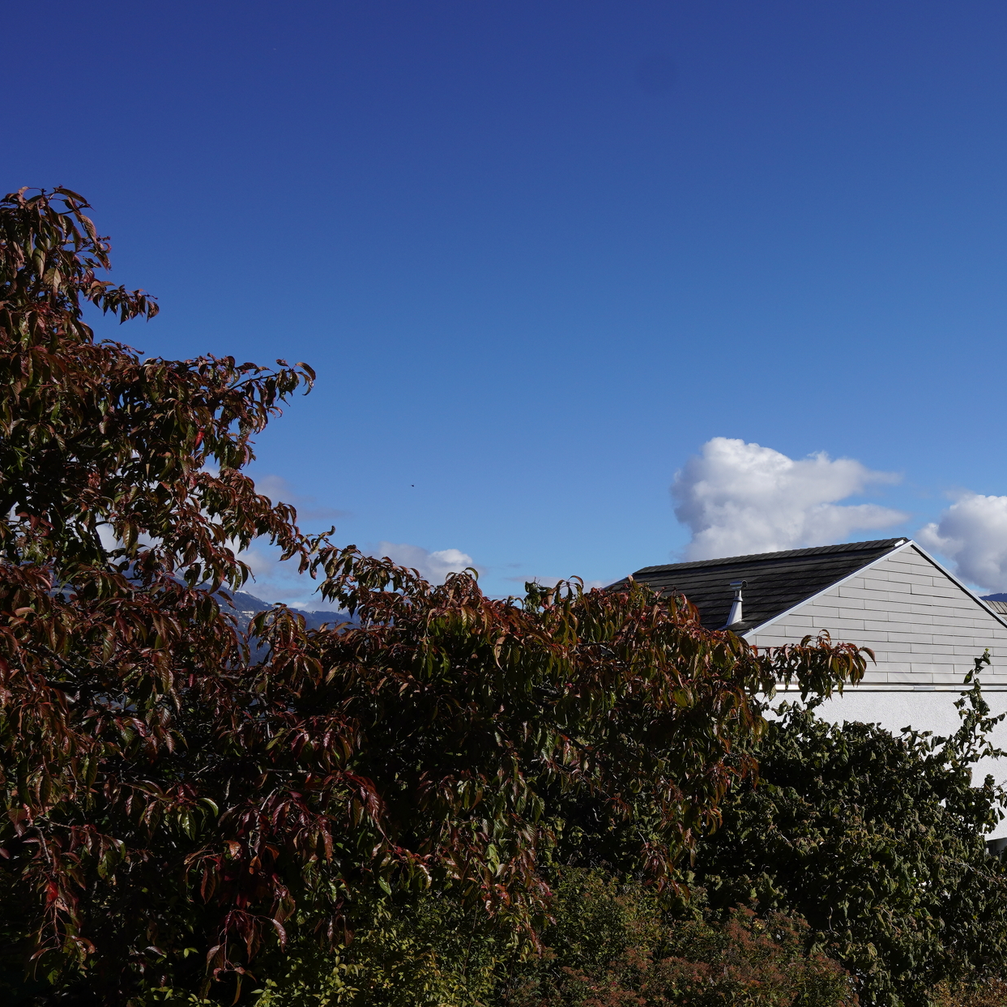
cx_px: 1031
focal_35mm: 35
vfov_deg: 46.2
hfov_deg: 40.3
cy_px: 639
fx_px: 1166
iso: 100
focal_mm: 13.5
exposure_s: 1/400
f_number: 8
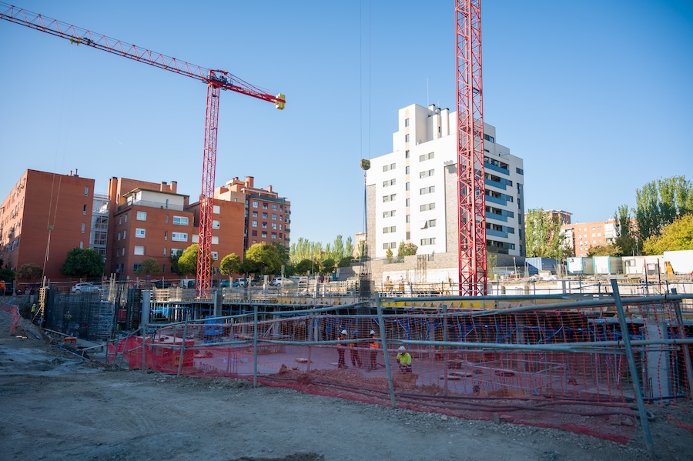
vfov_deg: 53.1
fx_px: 462
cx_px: 346
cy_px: 230
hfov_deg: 73.8
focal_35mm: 24
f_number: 4
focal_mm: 24
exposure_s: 1/400
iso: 160
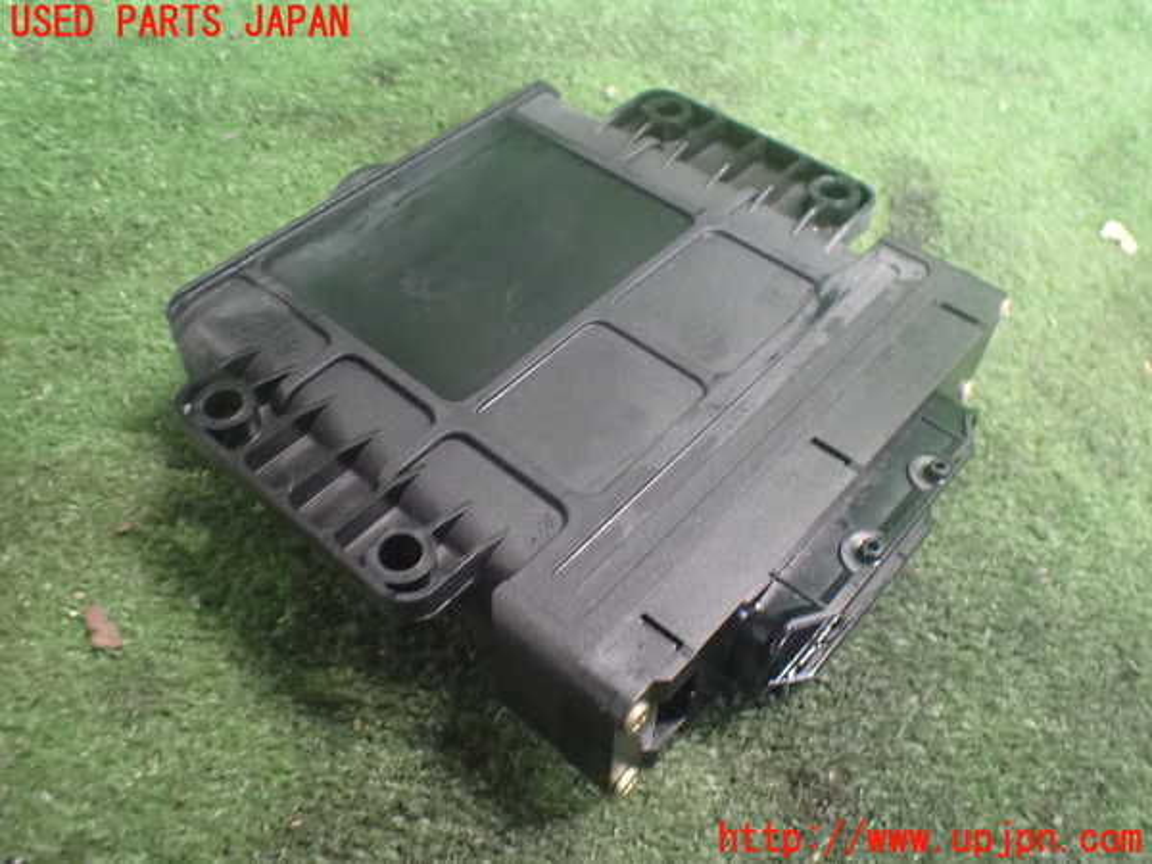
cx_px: 576
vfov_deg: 46.8
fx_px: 998
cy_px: 432
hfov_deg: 60.0
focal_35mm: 30
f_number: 2.3
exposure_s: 1/30
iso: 1250
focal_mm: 5.4
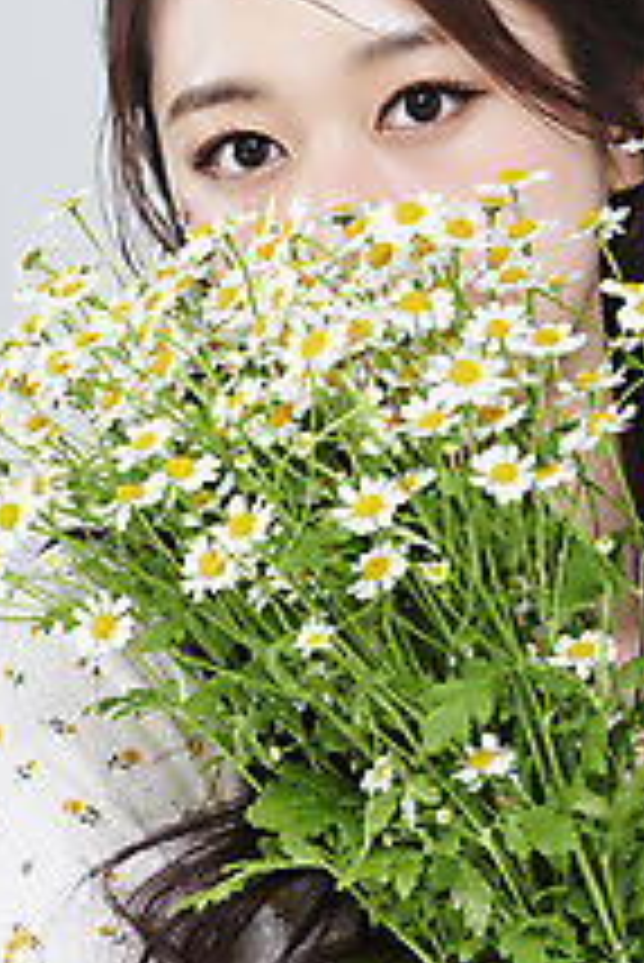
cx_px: 399
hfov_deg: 7.0
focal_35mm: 196
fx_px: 5250
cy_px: 220
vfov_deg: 10.5
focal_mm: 105
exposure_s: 1/125
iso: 64
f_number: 11
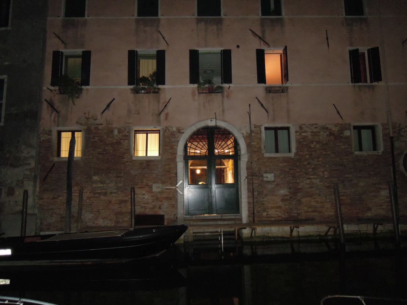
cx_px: 204
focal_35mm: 24
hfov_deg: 71.6
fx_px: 282
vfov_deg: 56.8
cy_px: 152
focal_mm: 4.3
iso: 800
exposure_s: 1/30
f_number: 1.8
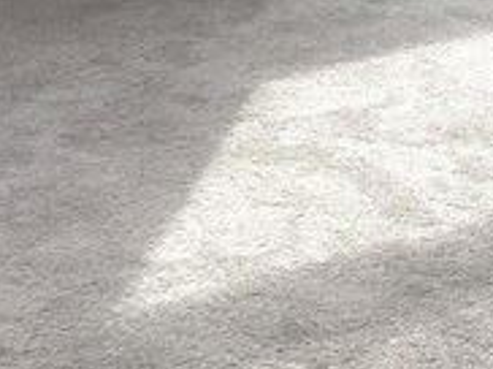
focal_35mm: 182
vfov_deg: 7.7
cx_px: 945
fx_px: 2589
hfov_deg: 10.1
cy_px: -404
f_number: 1.7
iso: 50
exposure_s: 1/180
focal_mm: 6.3
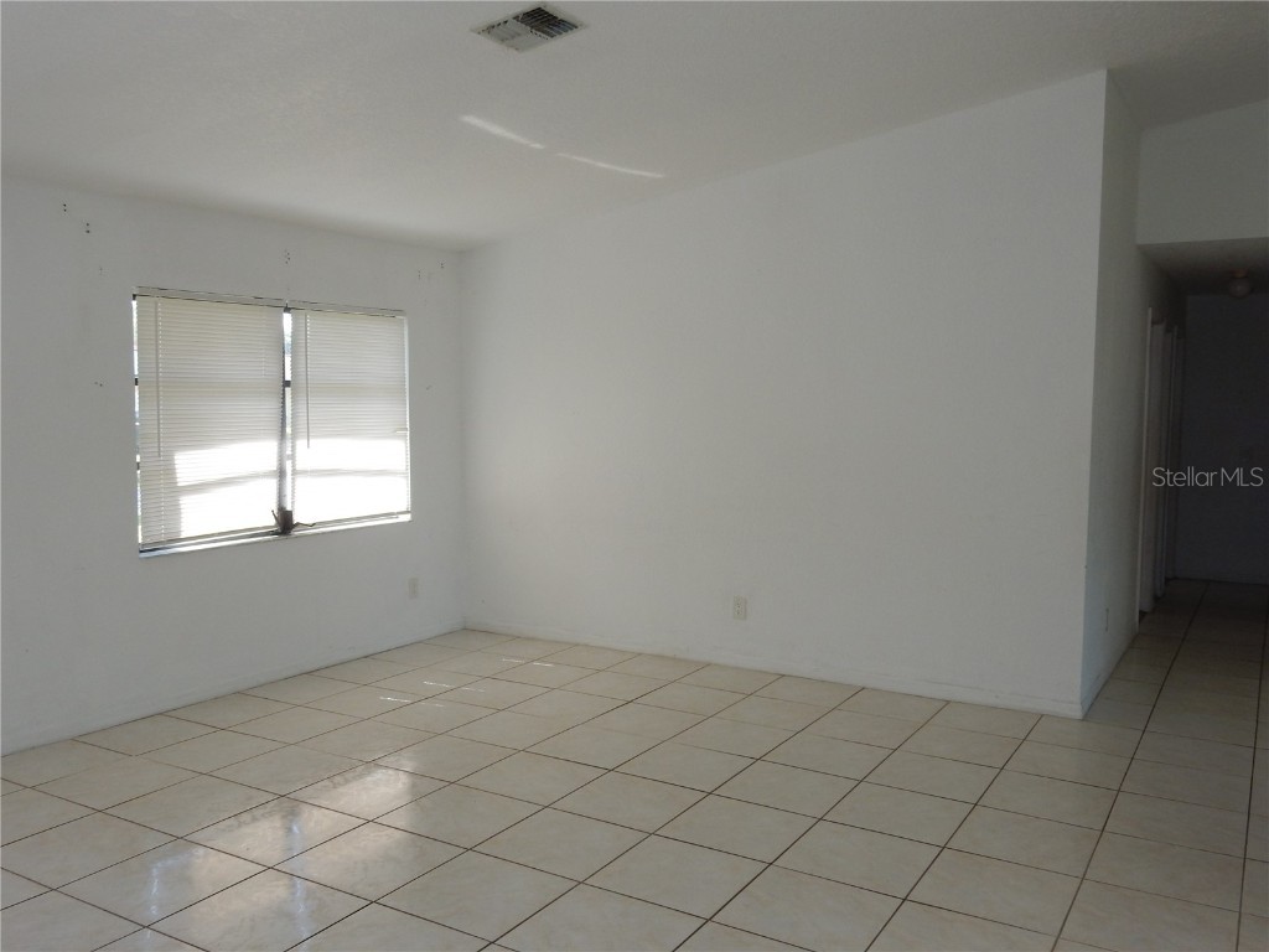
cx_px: 634
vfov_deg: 46.8
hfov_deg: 60.0
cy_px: 476
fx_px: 1100
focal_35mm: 30
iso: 125
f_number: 4
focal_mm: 5.4
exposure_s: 1/60
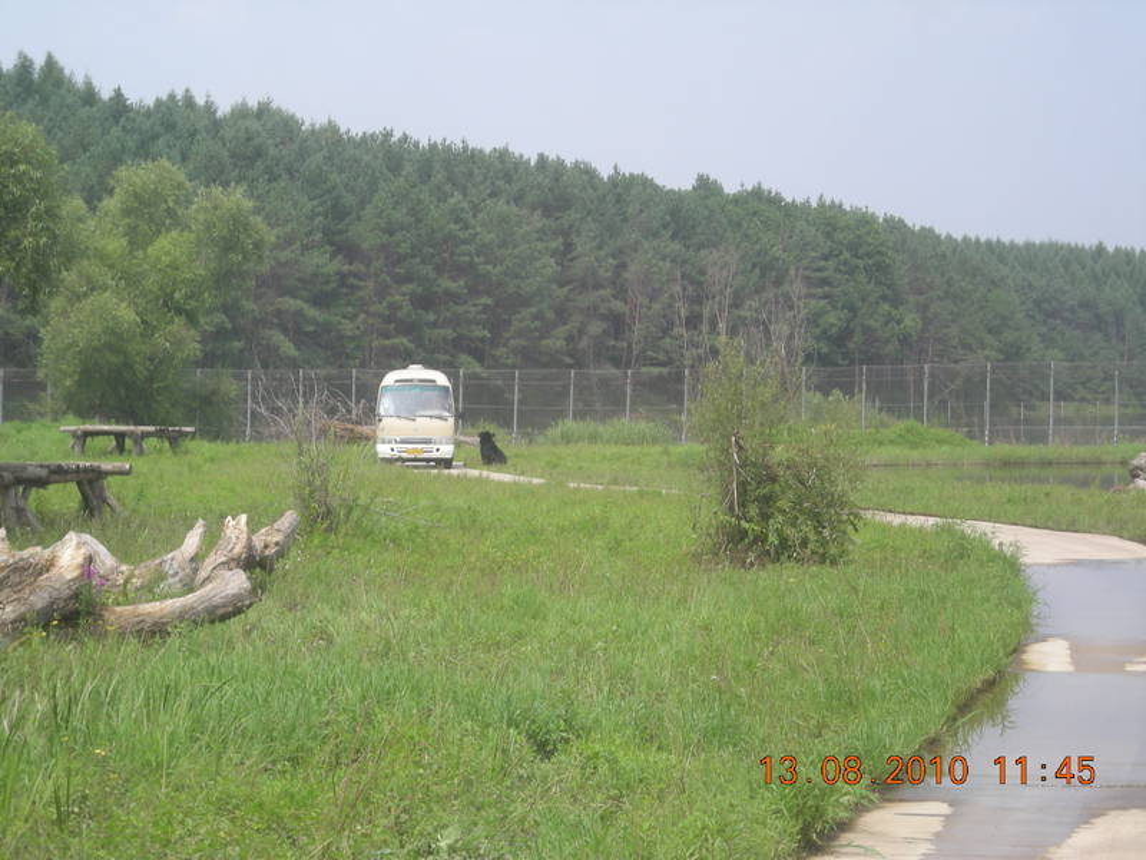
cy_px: 430
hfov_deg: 18.7
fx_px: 3476
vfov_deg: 14.1
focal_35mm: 105
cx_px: 573
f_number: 4.7
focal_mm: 17.1
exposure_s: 1/235
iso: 50
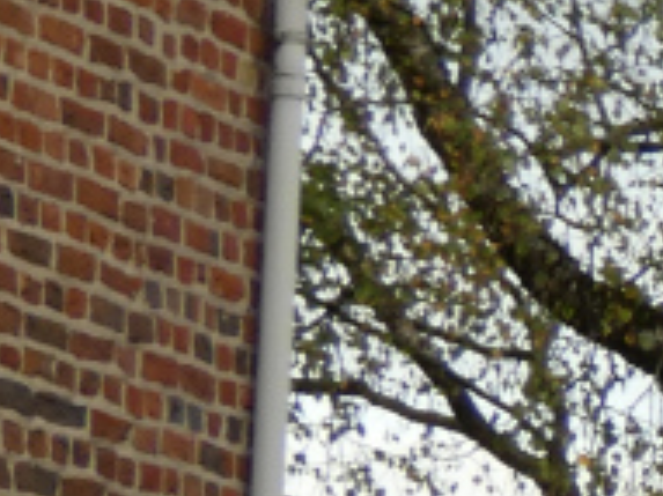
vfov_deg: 3.0
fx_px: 9379
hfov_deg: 3.9
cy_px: 845
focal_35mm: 490
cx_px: 2187
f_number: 4.3
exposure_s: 1/200
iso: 80
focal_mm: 12.9
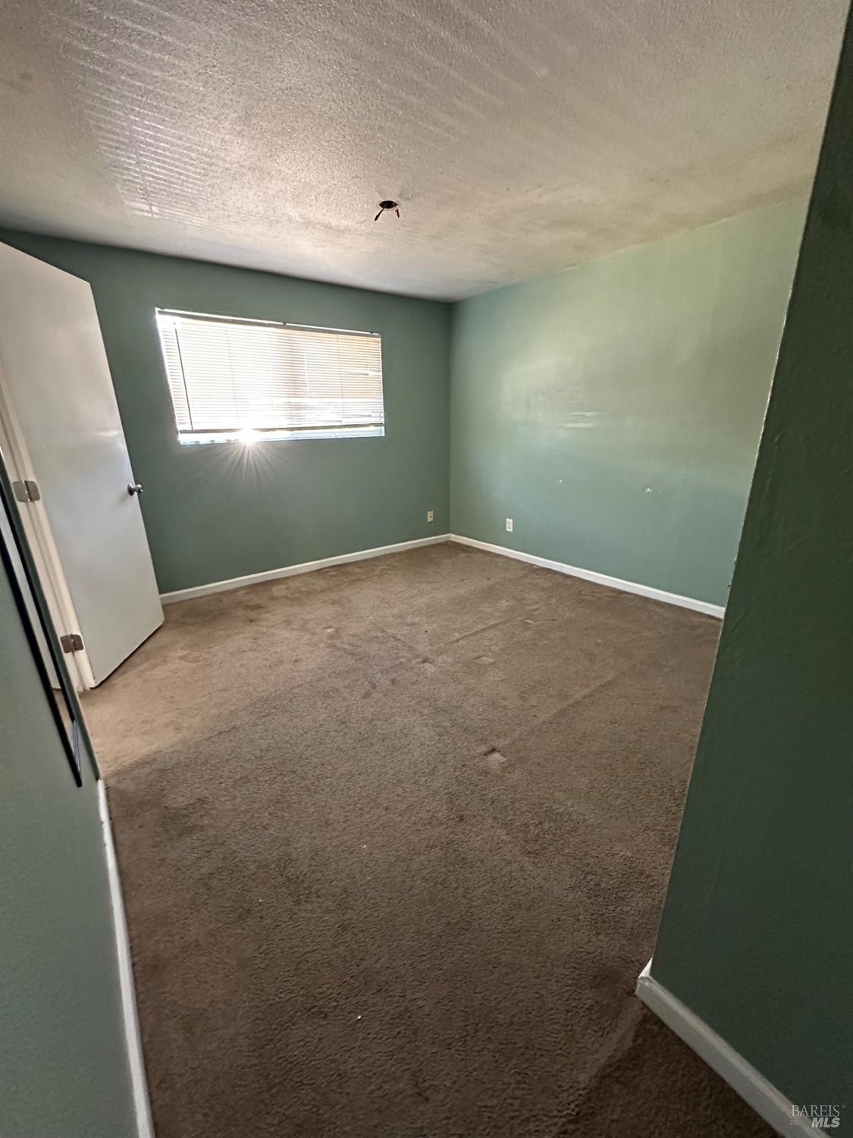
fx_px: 460
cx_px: 426
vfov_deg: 102.1
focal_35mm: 14
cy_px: 569
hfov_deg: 85.7
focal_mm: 2.22
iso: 800
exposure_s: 1/60
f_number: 2.2
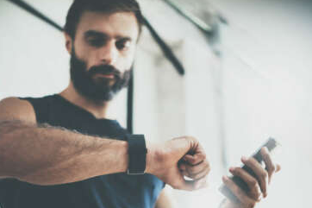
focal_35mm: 73
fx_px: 632
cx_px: 130
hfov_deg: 27.7
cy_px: 134
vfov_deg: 18.6
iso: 250
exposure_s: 1/160
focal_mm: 55
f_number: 1.8
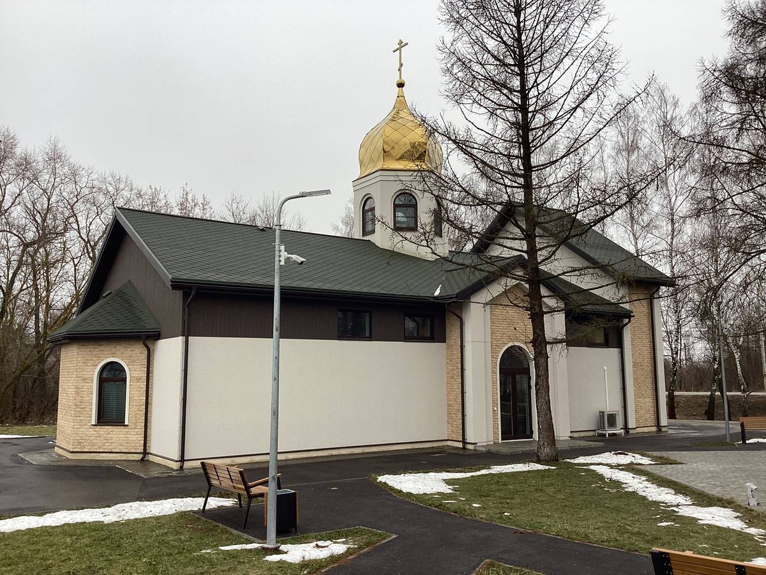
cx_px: 383
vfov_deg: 45.4
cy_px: 288
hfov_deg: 58.4
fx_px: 686
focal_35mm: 31
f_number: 2.4
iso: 25
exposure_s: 1/122
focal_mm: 3.3
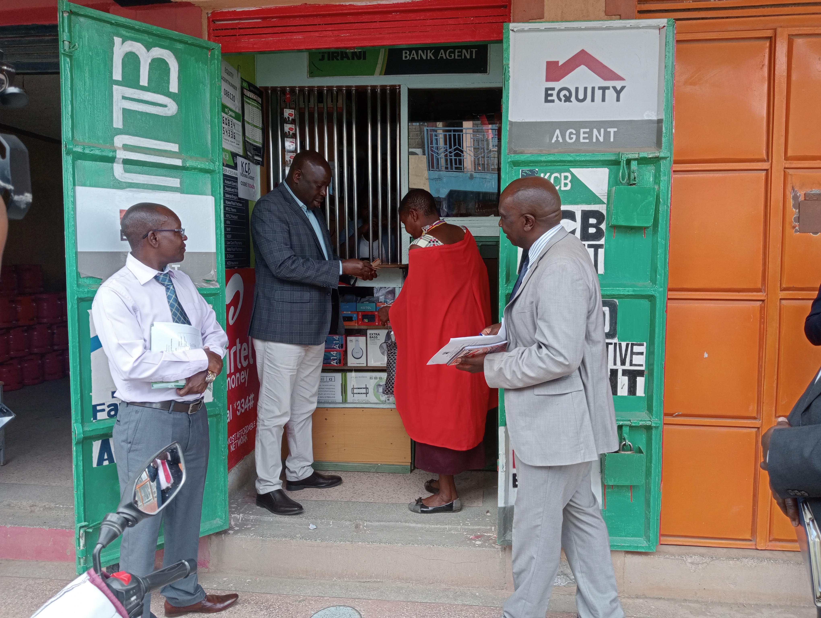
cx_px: 410
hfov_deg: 63.4
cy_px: 309
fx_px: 665
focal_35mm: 28
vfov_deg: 49.9
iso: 131
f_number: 1.8
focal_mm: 4.04
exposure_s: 1/100
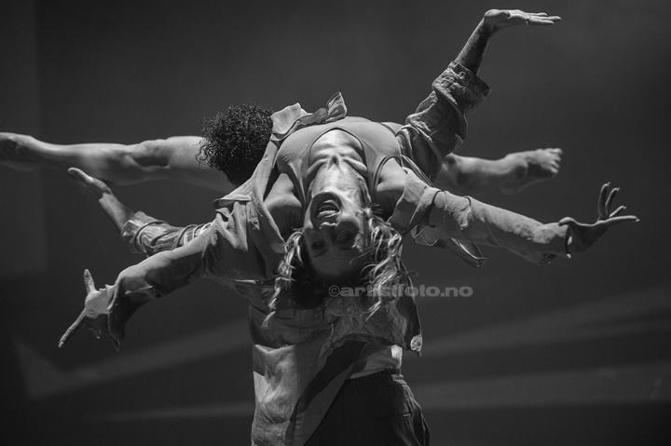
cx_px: 336
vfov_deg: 4.6
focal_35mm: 300
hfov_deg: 6.9
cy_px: 223
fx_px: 5588
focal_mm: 300
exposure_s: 1/1000
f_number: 2.8
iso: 3200
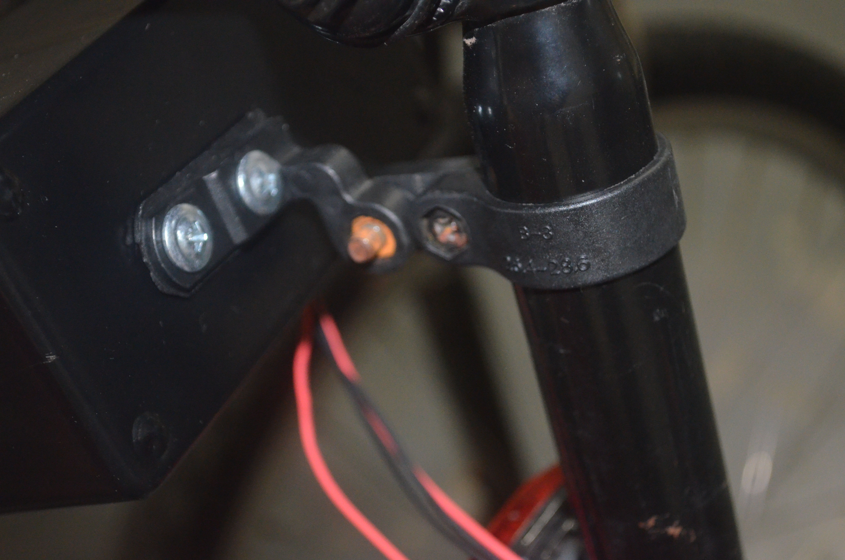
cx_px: 422
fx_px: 1546
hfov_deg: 30.6
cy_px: 280
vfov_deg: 20.5
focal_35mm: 66
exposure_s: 1/60
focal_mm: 44
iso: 3200
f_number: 5.3
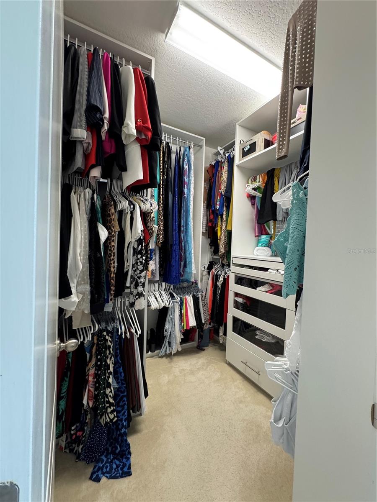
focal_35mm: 14
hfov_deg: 85.7
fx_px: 203
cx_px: 188
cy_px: 251
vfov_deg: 102.1
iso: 250
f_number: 2.2
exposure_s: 1/60
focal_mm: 2.22
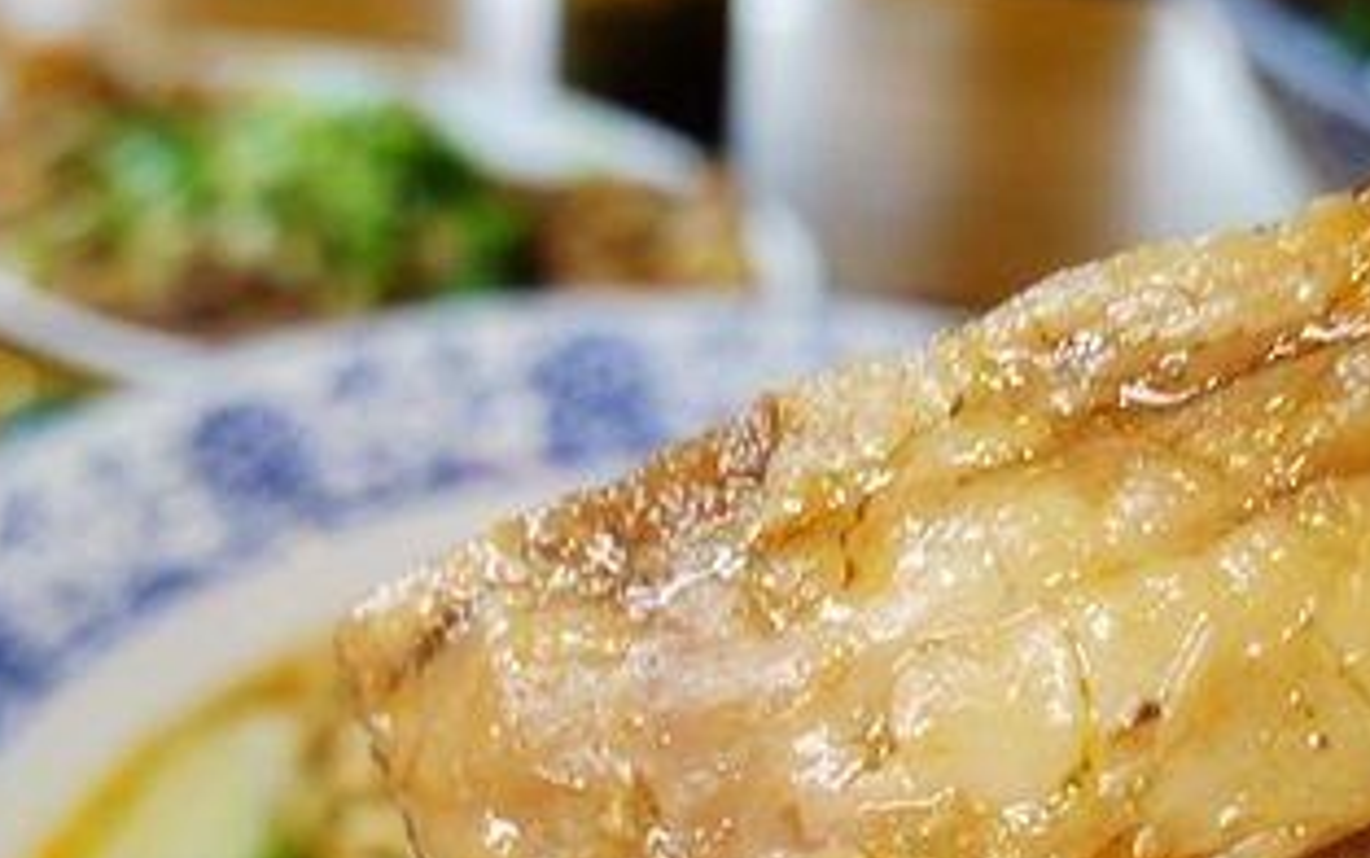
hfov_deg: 36.8
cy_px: 926
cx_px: 810
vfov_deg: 22.4
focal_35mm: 55
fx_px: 2055
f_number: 3.2
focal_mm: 9.54
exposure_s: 1/50
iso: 125
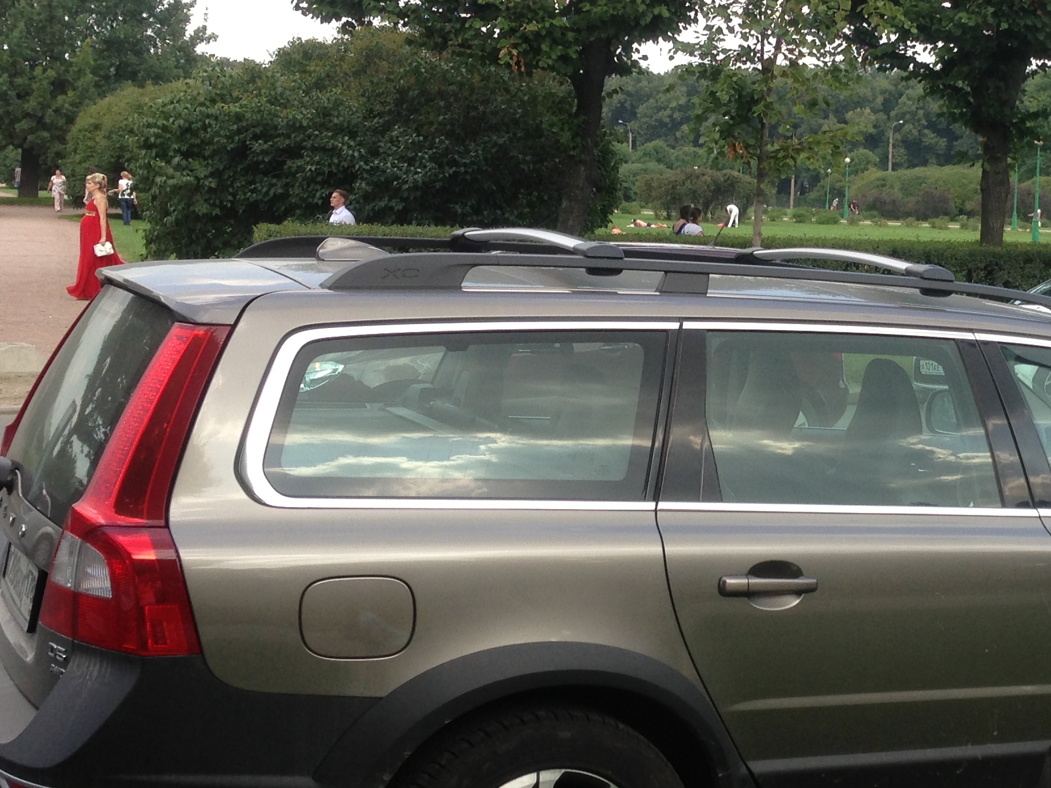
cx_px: 905
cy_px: 365
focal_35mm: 67
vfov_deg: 21.9
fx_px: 2034
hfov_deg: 28.1
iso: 50
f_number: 2.4
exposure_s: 1/330
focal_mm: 4.13
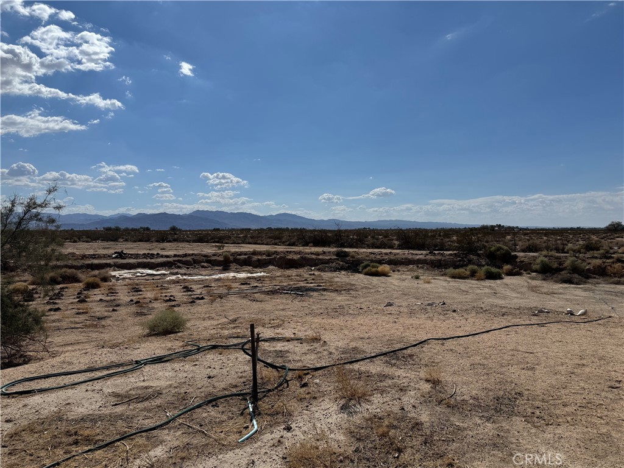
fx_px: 433
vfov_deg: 56.8
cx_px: 312
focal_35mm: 24
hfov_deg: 71.6
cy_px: 234
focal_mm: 6.76
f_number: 1.78
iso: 64
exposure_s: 1/12346
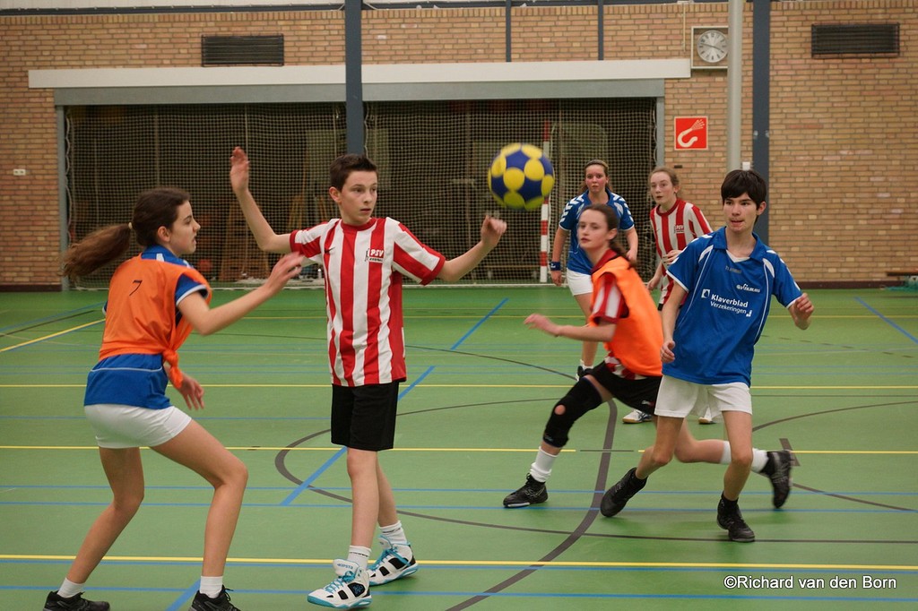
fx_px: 1912
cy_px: 306
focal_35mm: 75
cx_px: 459
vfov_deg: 18.2
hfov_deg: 27.0
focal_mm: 50
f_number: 2.8
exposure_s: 1/200
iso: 800
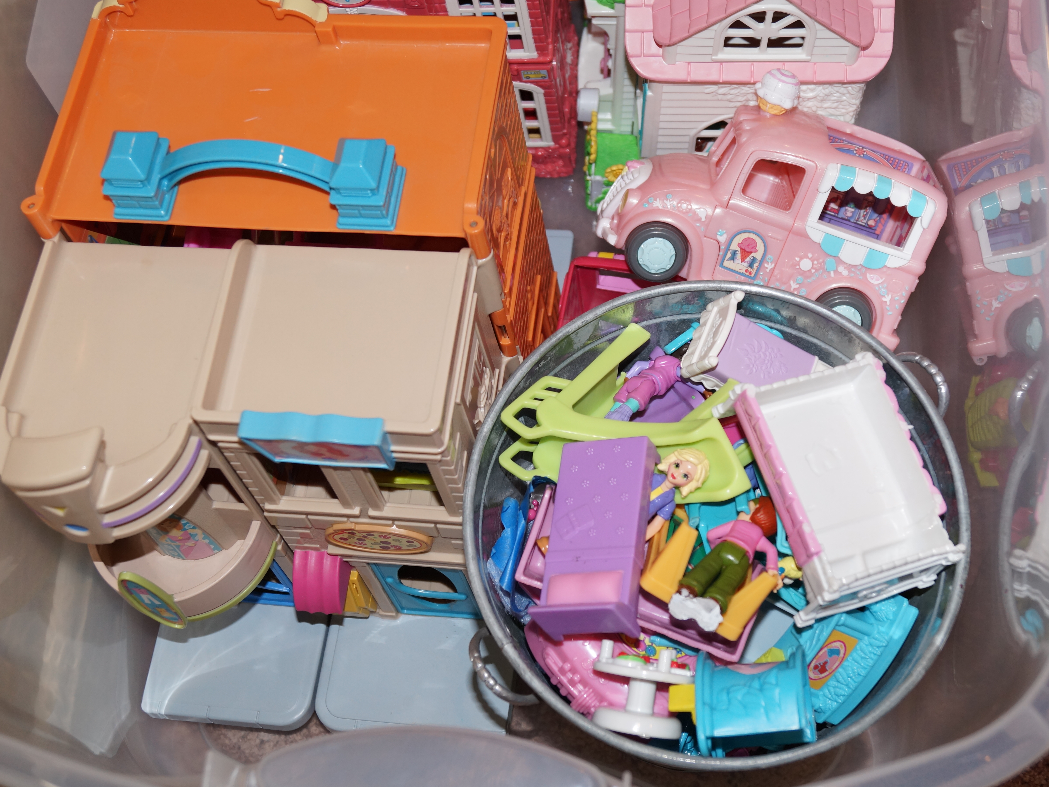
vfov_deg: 29.7
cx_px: 545
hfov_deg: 38.9
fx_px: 1485
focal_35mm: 49
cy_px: 394
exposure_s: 1/80
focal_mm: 30
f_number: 4.5
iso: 400
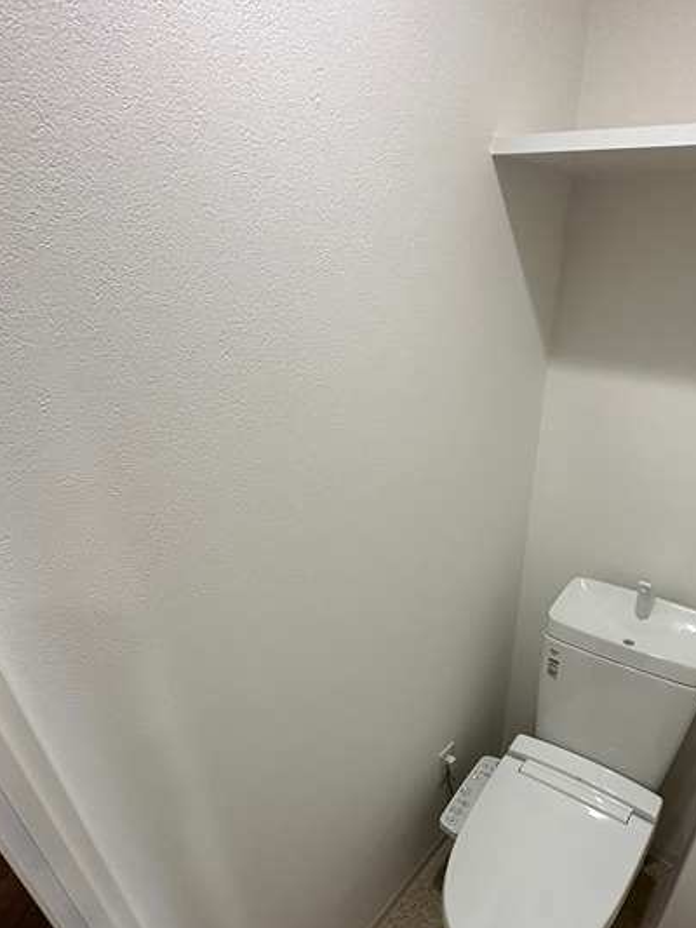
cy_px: 639
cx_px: 449
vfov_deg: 75.8
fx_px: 563
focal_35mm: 21
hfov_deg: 62.3
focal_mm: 2.22
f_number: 2.2
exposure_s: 1/120
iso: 250
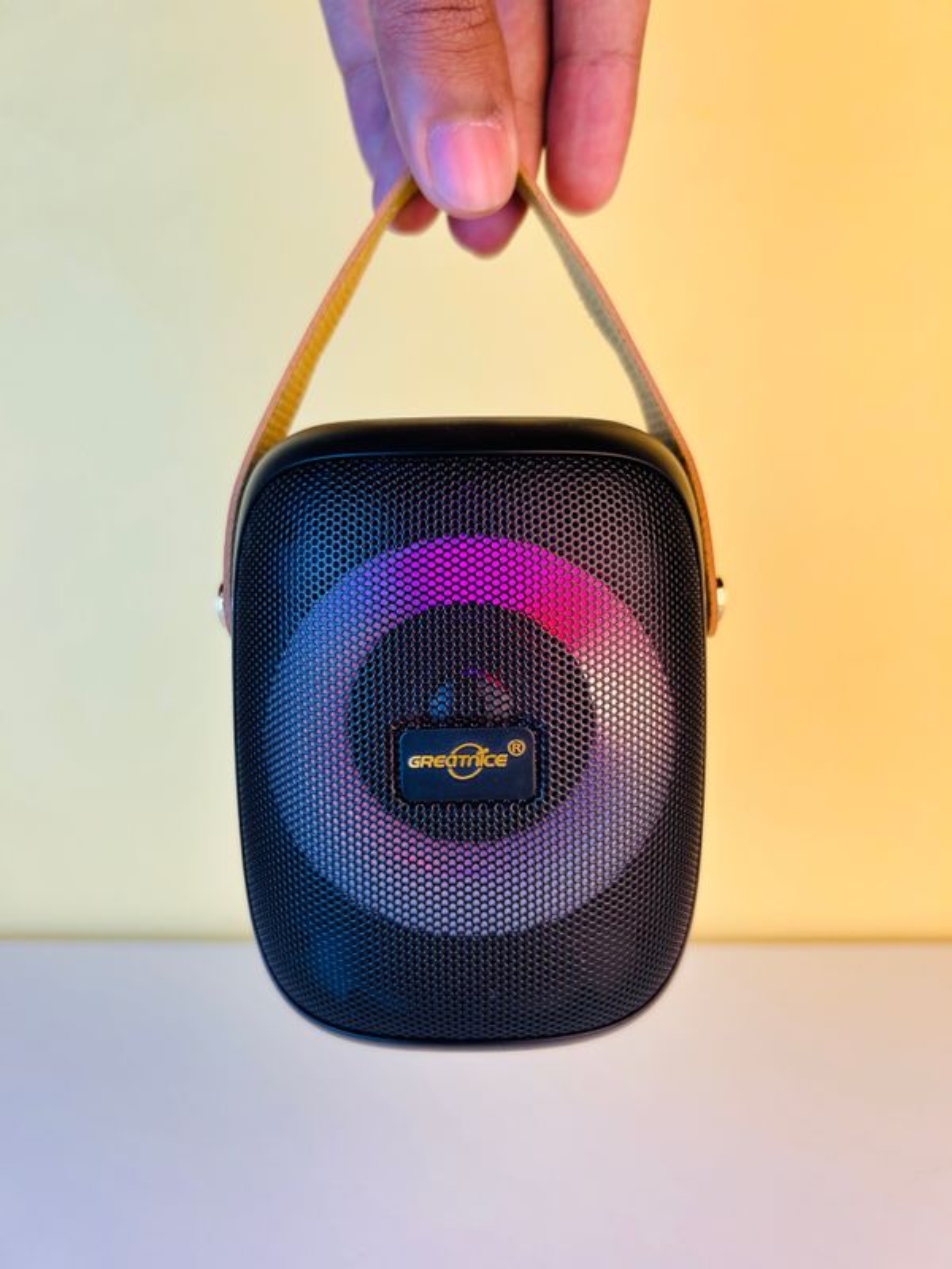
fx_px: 953
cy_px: 634
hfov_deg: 53.1
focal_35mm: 26
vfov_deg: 67.3
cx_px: 476
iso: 32
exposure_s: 1/102
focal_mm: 5.7
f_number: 1.5
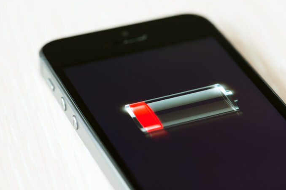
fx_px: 881
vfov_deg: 12.3
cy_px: 95
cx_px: 148
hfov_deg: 18.4
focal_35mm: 111
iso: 100
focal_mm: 105
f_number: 8
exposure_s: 1/1.25
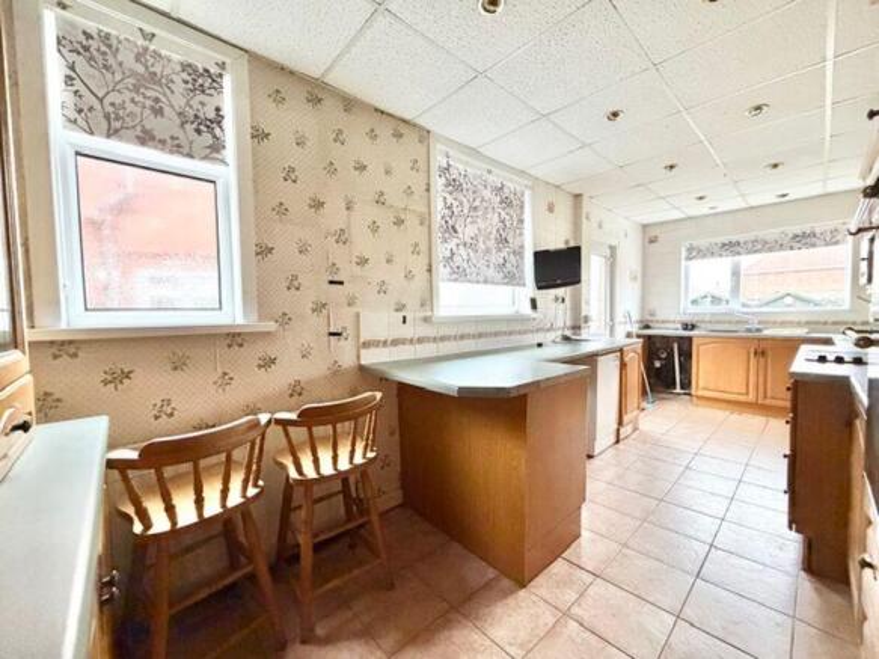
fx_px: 355
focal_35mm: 14
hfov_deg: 102.1
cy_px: 330
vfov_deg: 85.7
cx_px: 440
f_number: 2.2
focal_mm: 2.22
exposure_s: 1/60
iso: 800
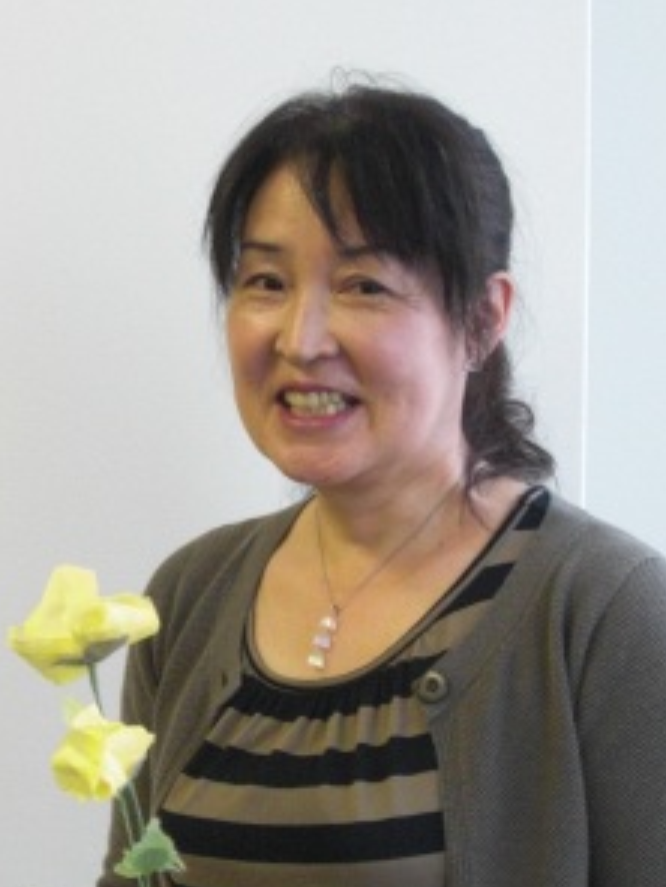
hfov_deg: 14.9
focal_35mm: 99
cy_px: 572
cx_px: 150
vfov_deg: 19.8
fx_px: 2540
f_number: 3.8
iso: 400
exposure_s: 1/80
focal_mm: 10.8
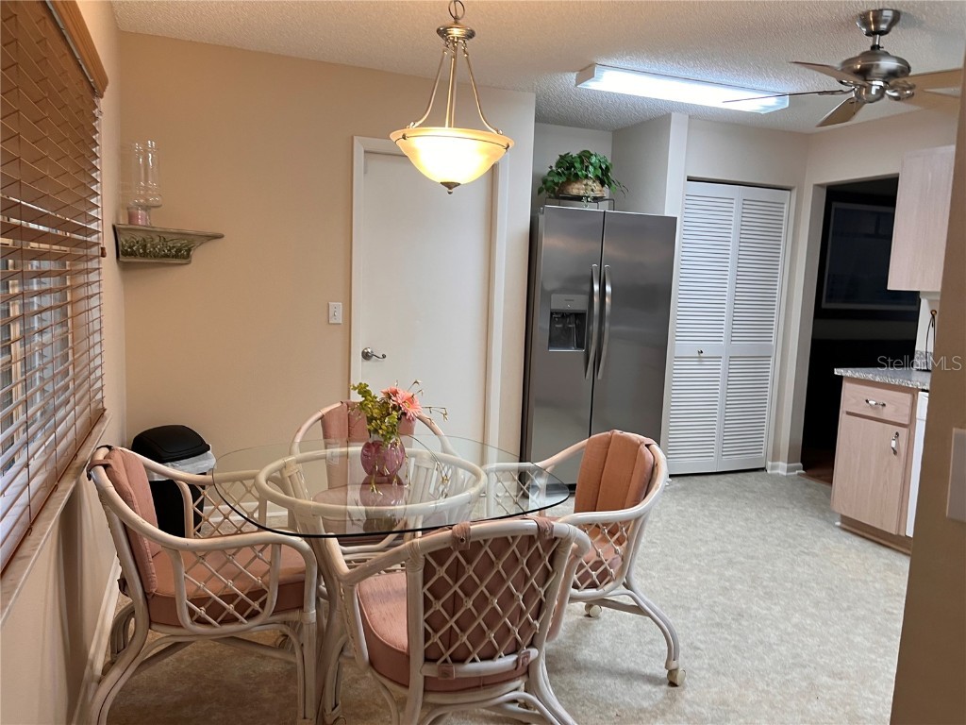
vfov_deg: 53.1
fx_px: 726
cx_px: 483
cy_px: 362
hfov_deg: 67.3
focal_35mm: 26
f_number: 1.6
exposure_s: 1/60
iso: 100
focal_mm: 5.1
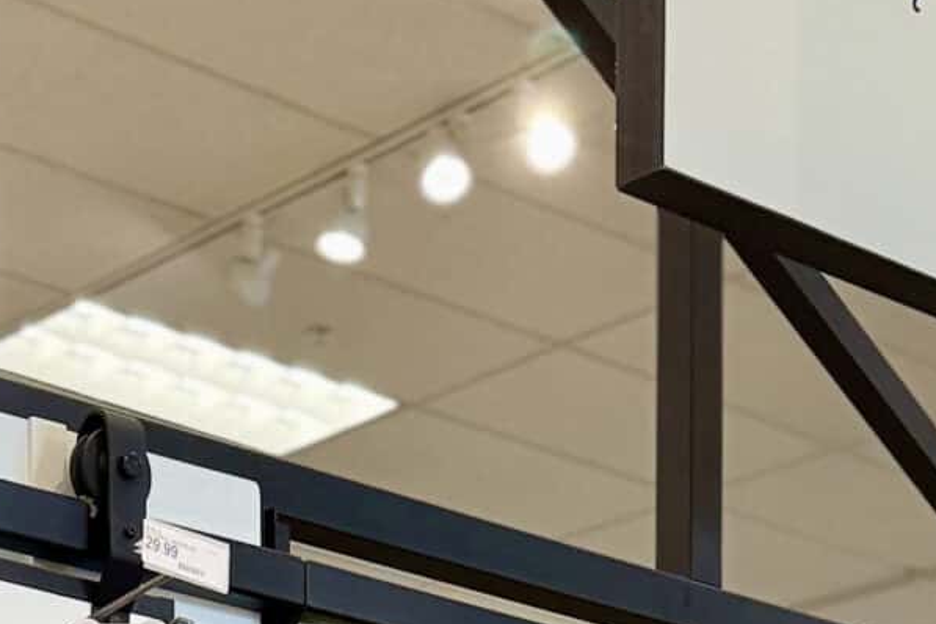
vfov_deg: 10.5
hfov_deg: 19.1
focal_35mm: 107
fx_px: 2782
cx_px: 351
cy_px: 1635
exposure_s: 1/120
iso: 125
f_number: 1.78
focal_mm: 6.76
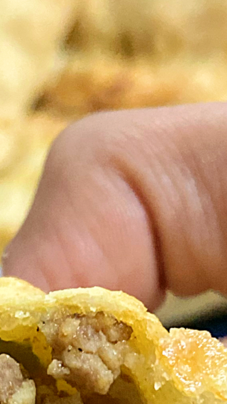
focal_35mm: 113
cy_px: 437
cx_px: -51
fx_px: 1210
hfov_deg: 10.5
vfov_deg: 18.3
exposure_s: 1/50
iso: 400
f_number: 1.8
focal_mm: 4.25
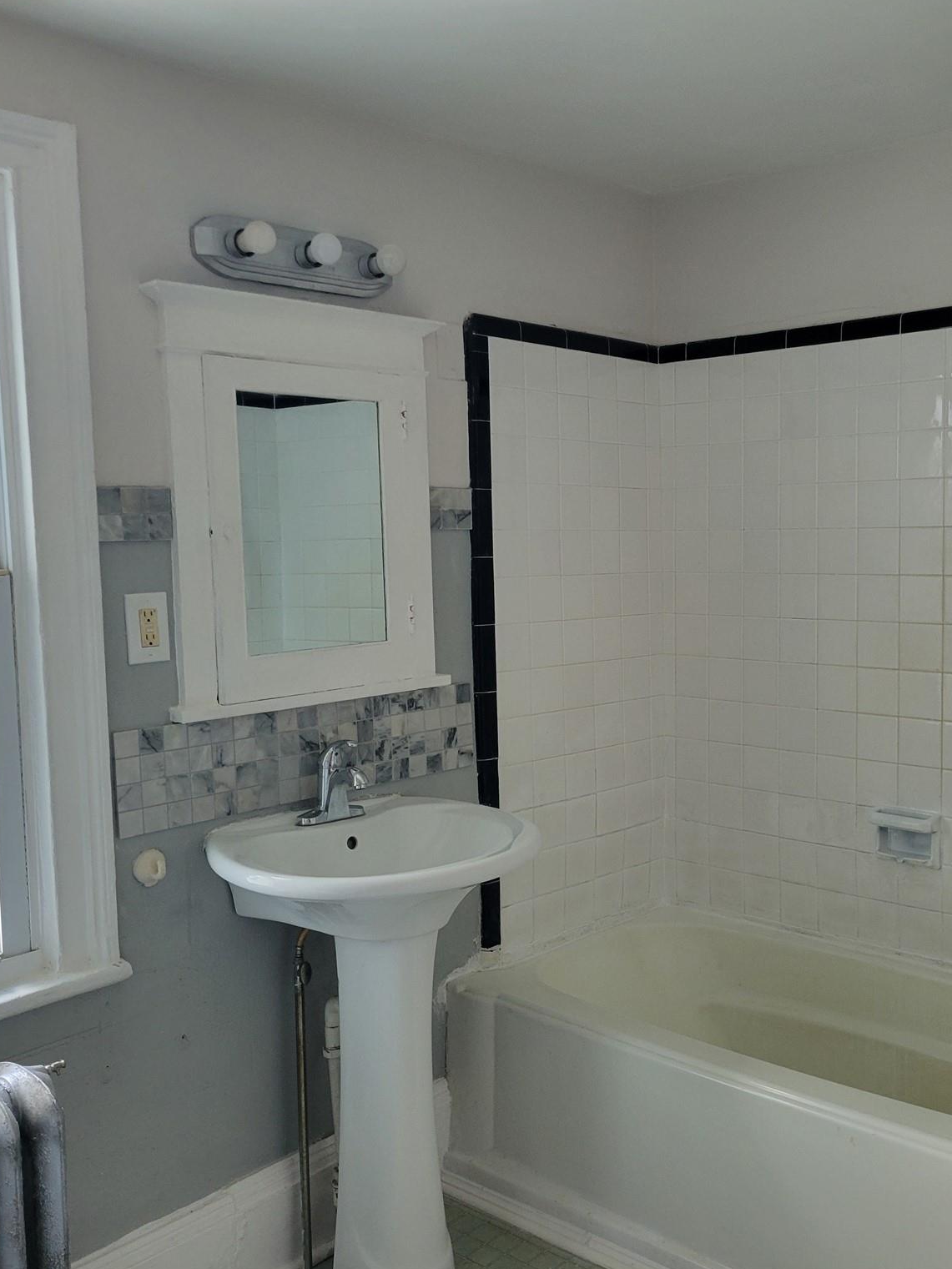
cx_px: 632
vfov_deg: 52.6
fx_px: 1283
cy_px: 633
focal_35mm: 35
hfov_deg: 40.2
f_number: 1.8
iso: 200
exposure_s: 1/120
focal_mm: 5.4
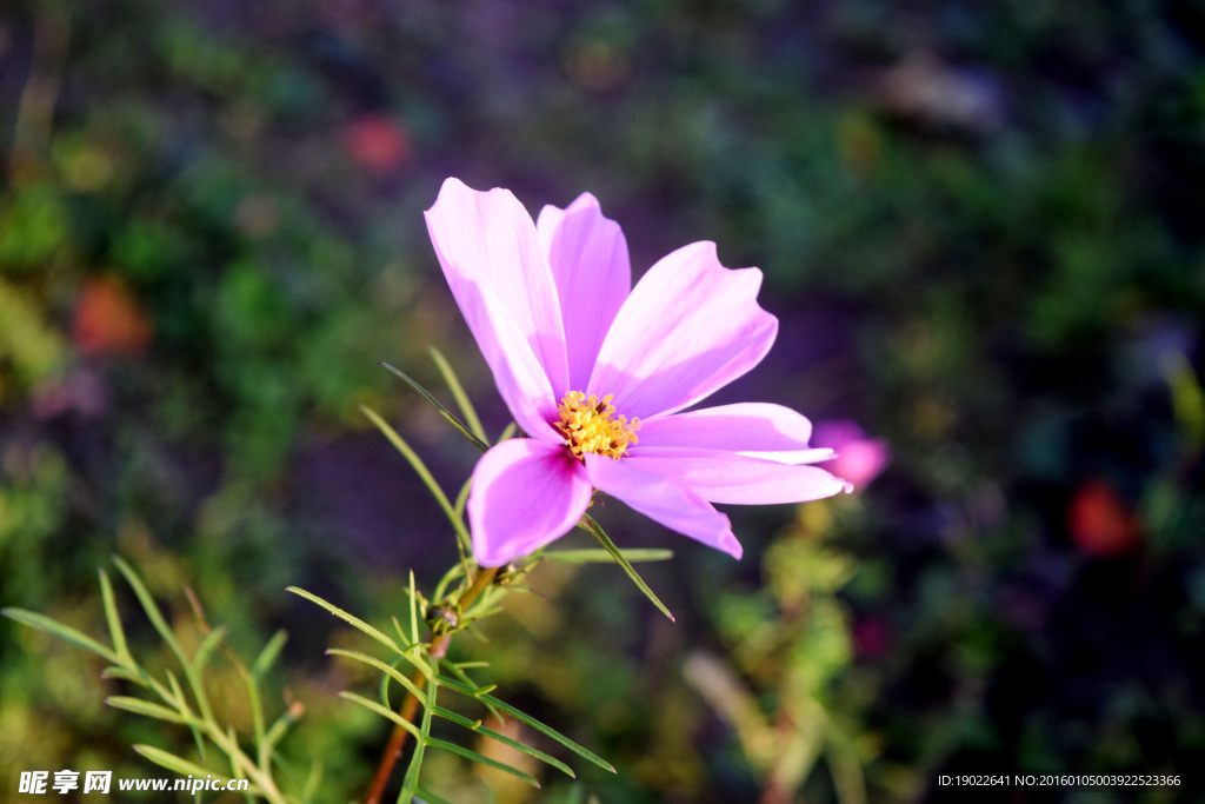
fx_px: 2762
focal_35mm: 82
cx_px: 602
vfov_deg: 16.6
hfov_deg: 24.6
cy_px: 402
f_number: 5.6
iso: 800
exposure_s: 1/400
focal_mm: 55
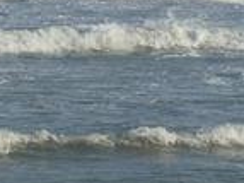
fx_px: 5508
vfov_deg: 1.9
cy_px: 37
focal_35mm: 782
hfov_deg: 2.5
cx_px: 72
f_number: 5.5
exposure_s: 1/500
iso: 80
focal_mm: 39.9
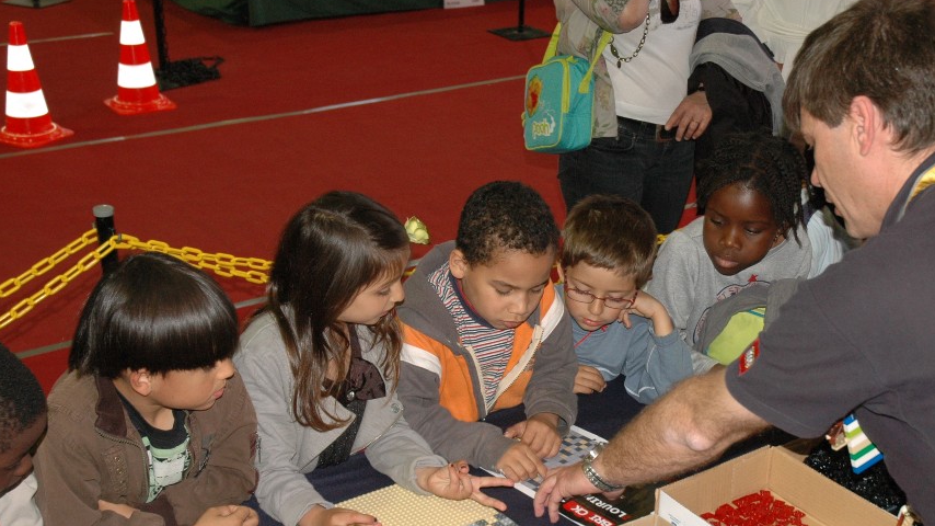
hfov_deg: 38.0
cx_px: 539
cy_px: 357
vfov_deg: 21.9
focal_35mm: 55
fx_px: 1354
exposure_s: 1/25
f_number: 5.6
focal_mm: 29
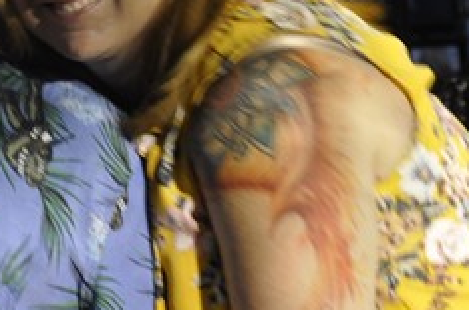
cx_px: -117
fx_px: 2482
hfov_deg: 10.6
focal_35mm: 191
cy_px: 213
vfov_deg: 7.1
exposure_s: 1/15
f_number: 4.2
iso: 400
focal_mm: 30
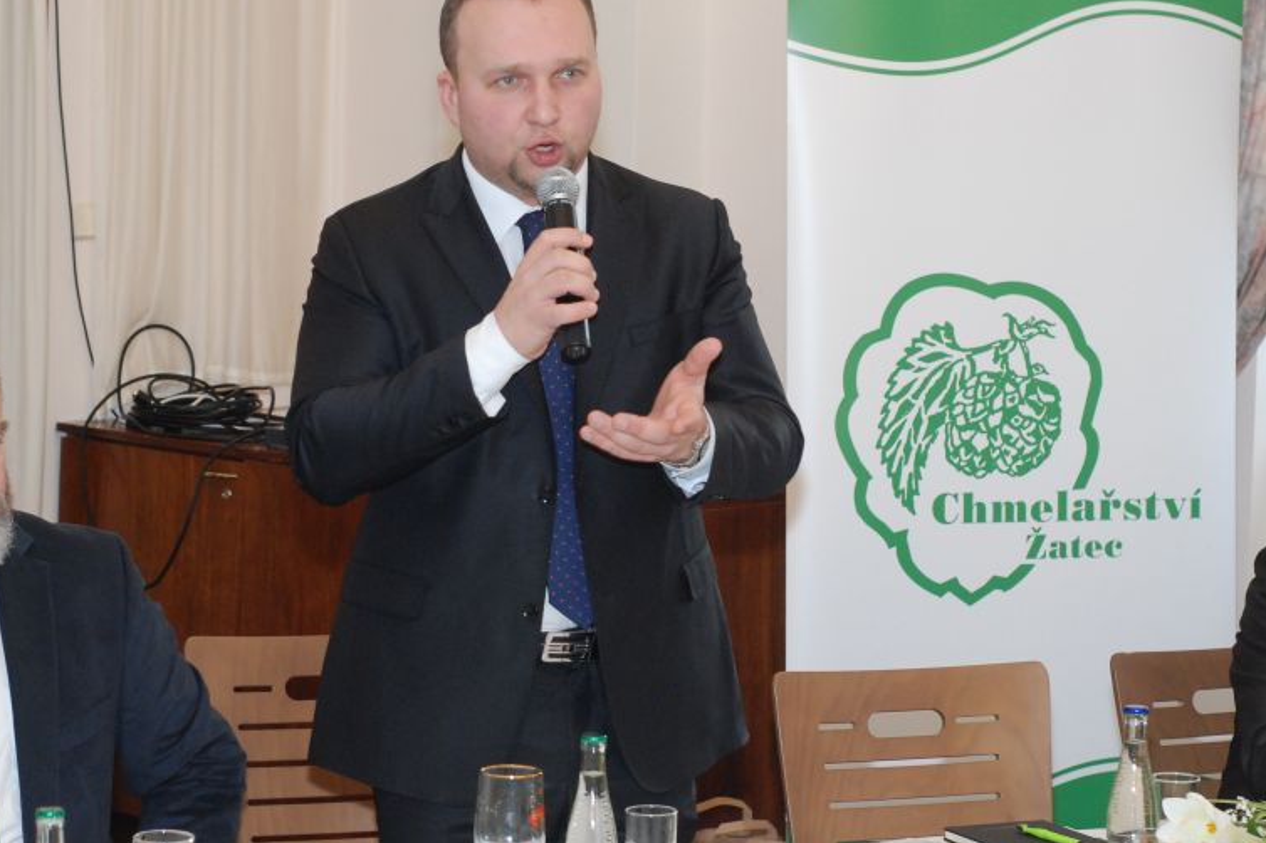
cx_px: 410
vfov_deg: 13.4
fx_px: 3585
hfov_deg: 20.0
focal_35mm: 102
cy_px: 372
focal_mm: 50
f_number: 7.1
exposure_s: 1/60
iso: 800
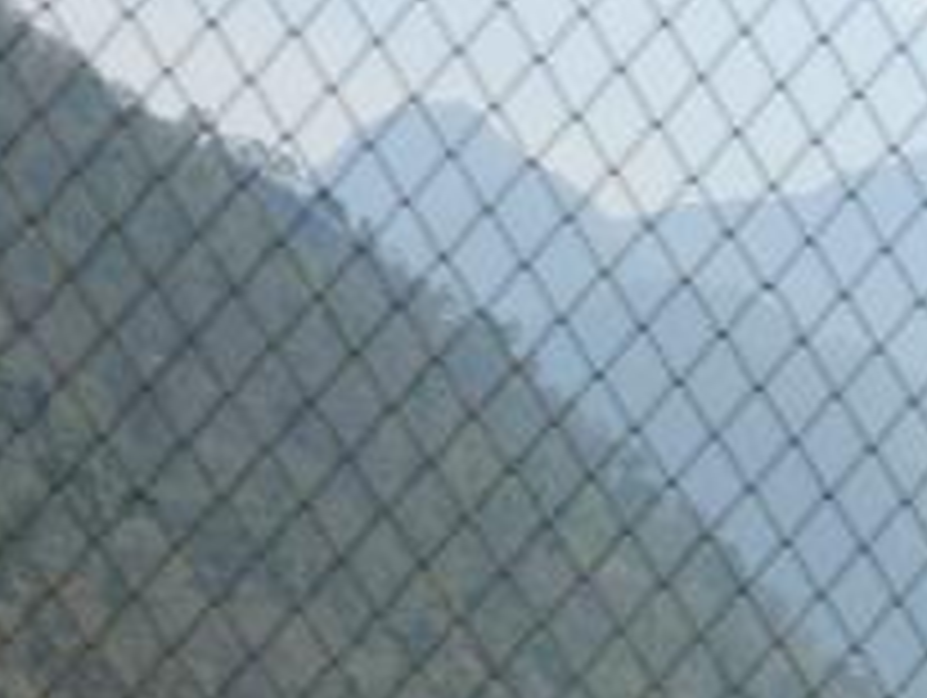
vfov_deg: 8.8
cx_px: 896
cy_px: 1009
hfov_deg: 11.8
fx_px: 4451
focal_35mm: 166
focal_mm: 10.2
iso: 80
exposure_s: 1/800
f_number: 3.8
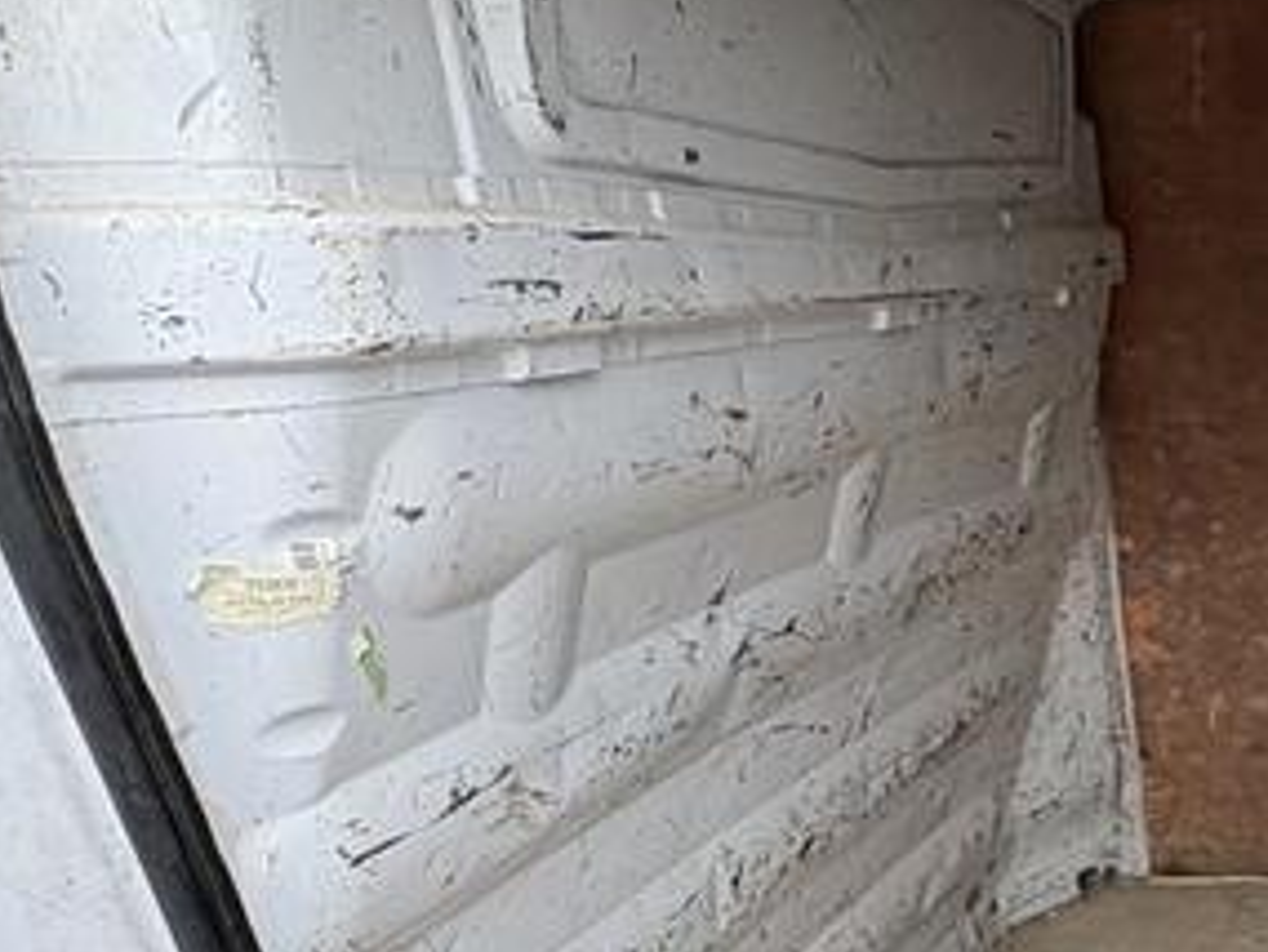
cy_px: 747
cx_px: 1526
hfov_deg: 34.3
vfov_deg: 32.1
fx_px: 1612
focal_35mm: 44
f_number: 2.2
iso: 160
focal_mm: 2.22
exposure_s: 1/99
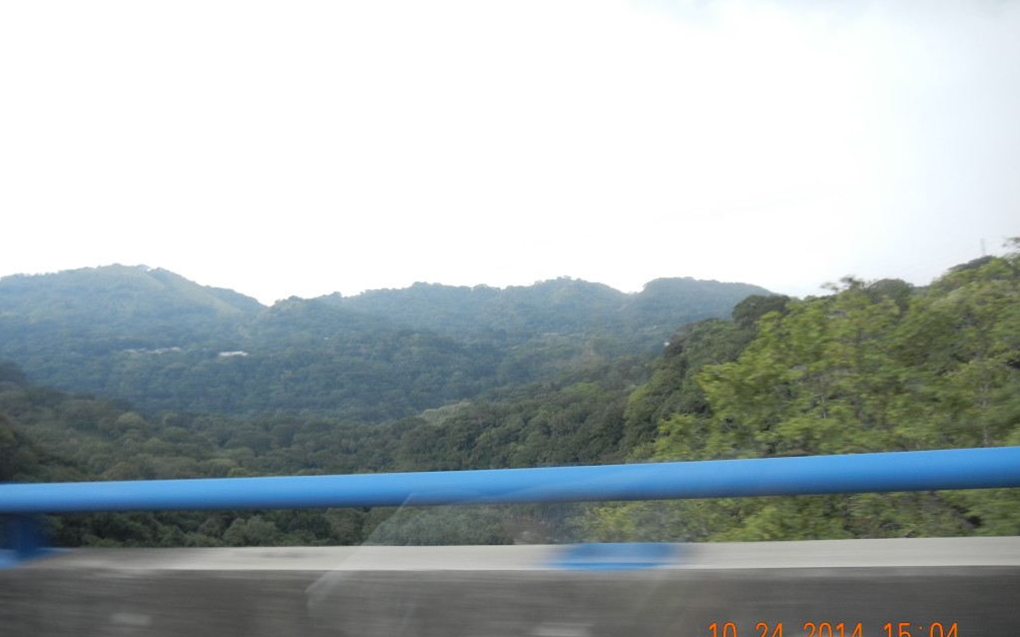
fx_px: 889
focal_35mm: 32
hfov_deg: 59.7
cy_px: 331
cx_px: 509
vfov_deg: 39.4
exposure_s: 1/112
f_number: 3.5
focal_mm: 5.4
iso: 160
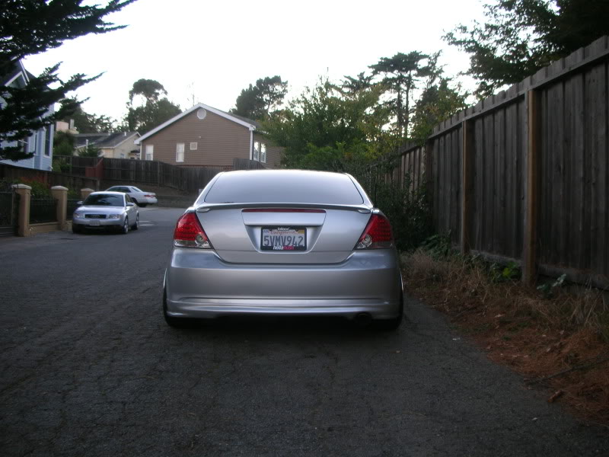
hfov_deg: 52.6
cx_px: 304
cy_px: 228
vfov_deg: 40.7
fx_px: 616
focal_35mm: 35
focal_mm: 5.8
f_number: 3
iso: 50
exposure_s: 1/12.5
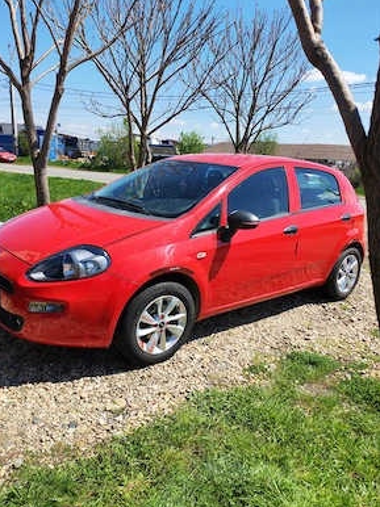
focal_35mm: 28
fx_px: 410
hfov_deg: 49.7
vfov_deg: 63.5
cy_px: 250
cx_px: 184
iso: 50
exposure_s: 1/570
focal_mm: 6.12
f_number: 1.9
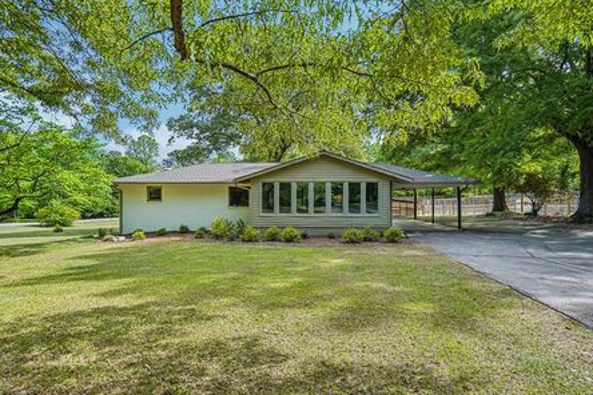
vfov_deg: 67.4
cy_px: 191
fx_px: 296
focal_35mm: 18
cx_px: 303
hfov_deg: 90.0
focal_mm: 16
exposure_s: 1/320
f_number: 5
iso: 50
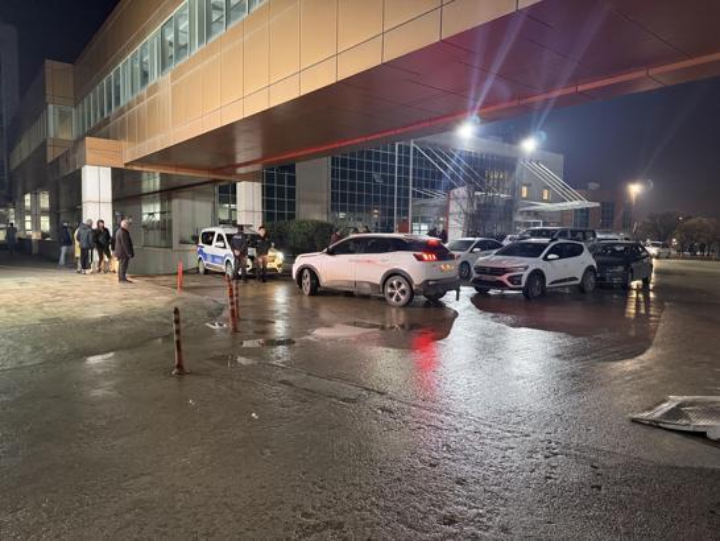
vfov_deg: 56.9
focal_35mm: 24
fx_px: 499
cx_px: 360
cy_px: 270
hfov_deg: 71.6
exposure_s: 1/33
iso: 640
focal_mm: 6.76
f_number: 1.78
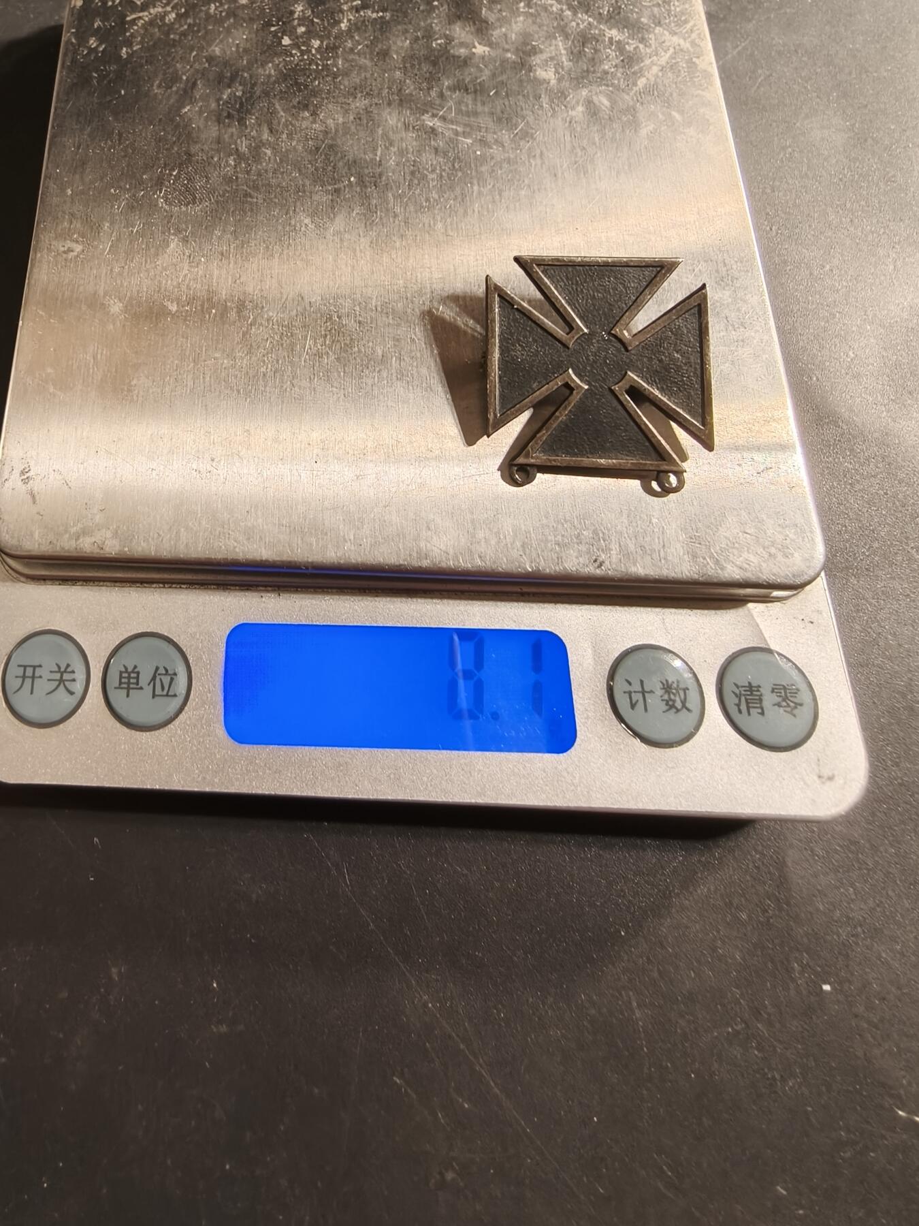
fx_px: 814
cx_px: 460
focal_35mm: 23
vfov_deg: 73.9
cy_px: 613
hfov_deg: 58.9
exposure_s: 1/54.4
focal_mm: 2.32
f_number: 2
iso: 160
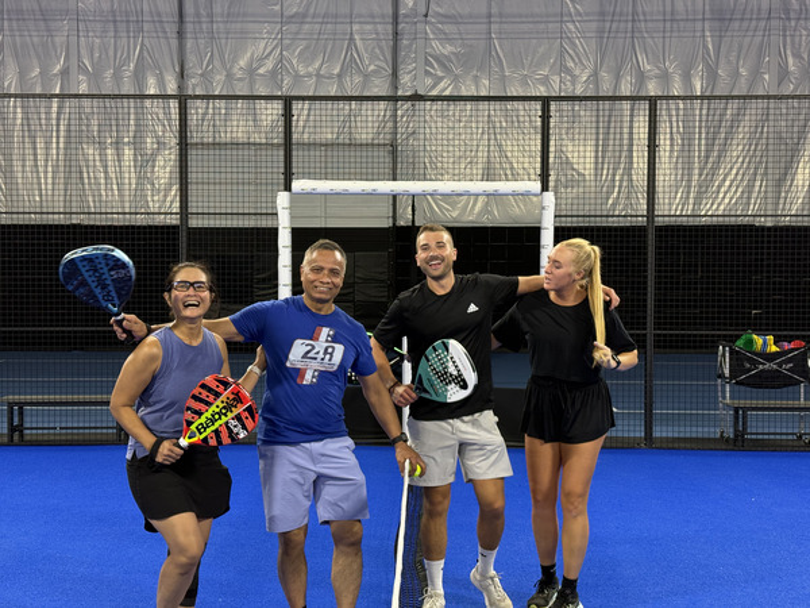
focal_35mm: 48
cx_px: 405
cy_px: 304
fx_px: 1123
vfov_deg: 30.3
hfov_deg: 39.7
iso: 125
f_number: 1.78
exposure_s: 1/60
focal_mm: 6.76
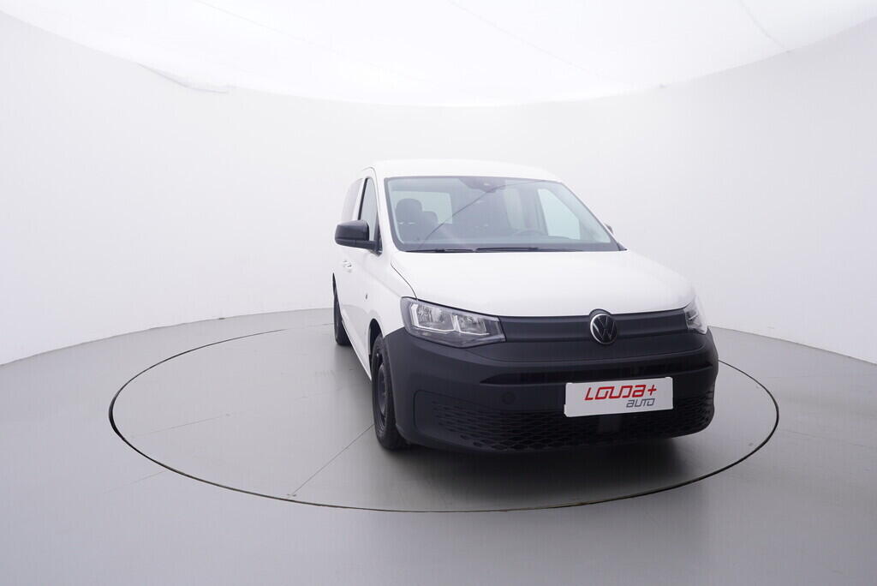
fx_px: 548
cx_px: 438
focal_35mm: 22
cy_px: 293
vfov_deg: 56.2
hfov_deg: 77.3
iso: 200
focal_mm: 15
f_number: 5
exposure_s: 1/80
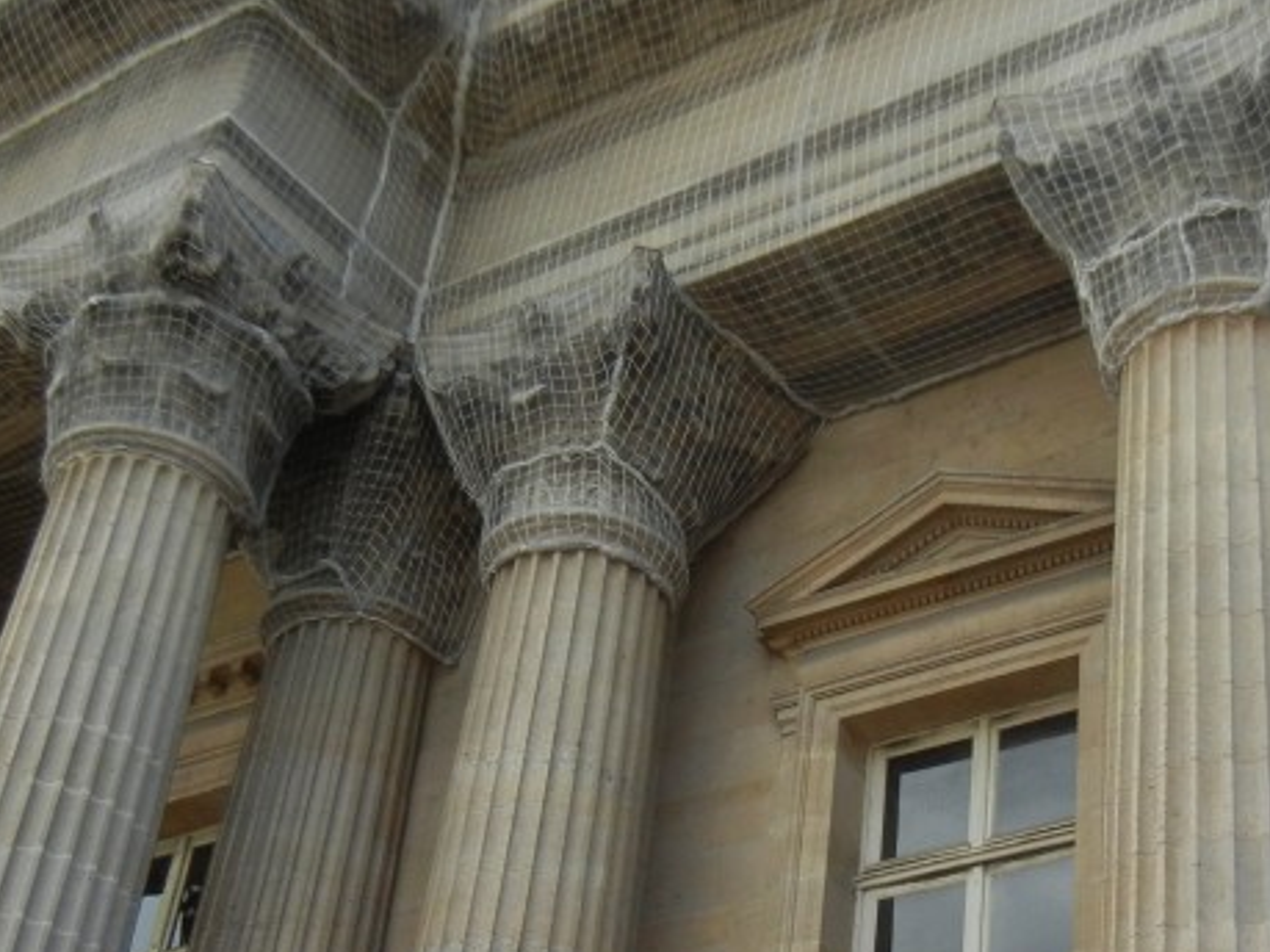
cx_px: 725
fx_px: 2457
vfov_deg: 21.8
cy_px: 637
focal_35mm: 67
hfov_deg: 28.9
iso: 160
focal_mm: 5.4
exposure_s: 1/947
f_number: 3.5
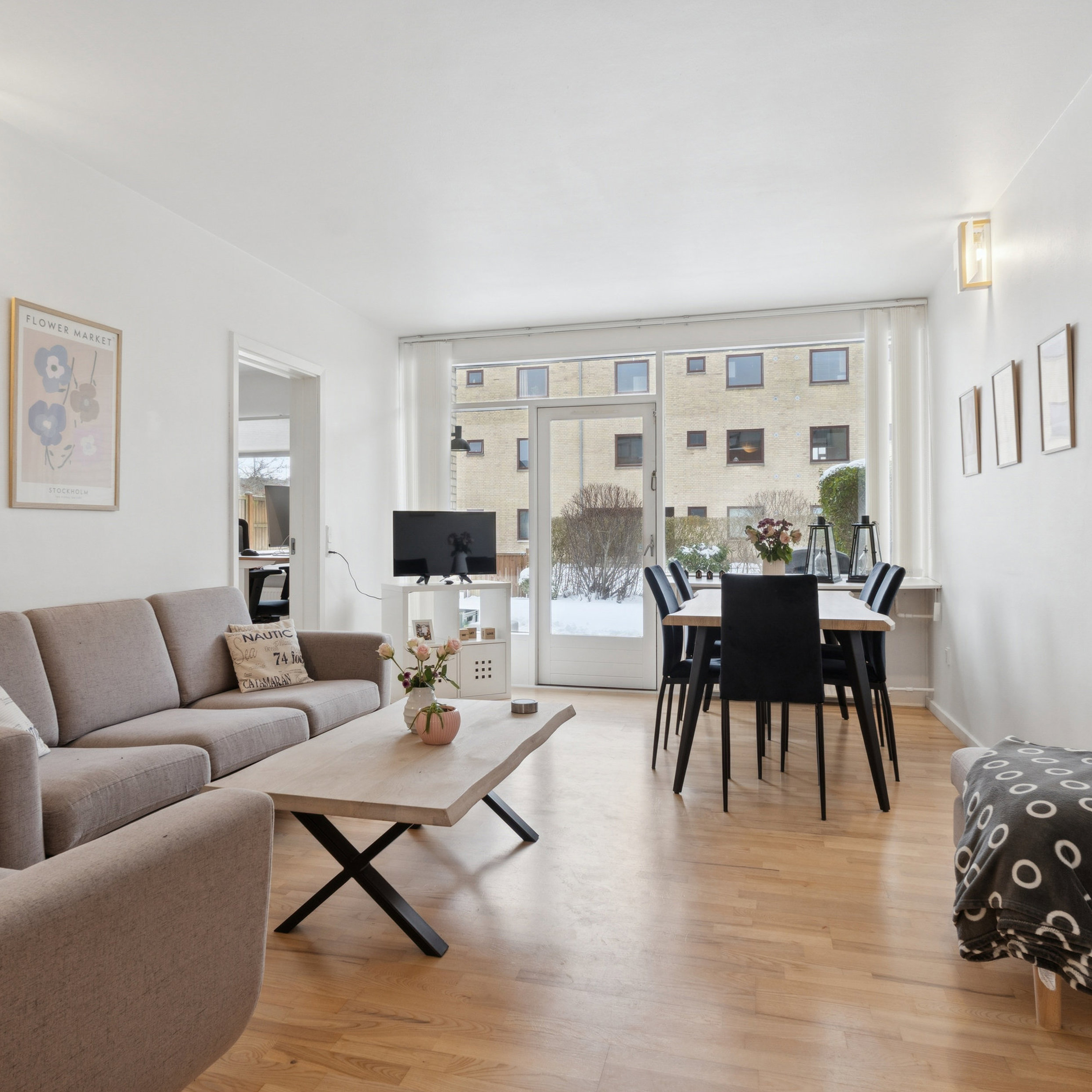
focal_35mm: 26
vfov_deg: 61.6
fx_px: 916
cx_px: 489
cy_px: 553
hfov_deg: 61.5
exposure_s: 1/13
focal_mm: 13
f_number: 8
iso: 200
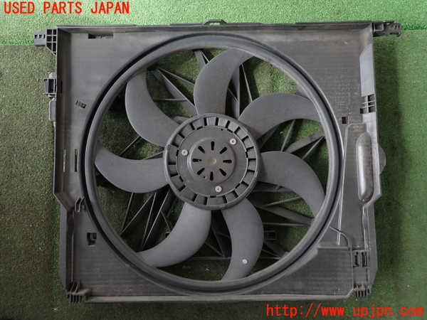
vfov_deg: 54.9
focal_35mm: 25
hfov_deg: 69.4
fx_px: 308
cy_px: 160
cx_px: 214
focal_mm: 4.5
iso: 200
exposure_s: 1/60
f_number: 2.8
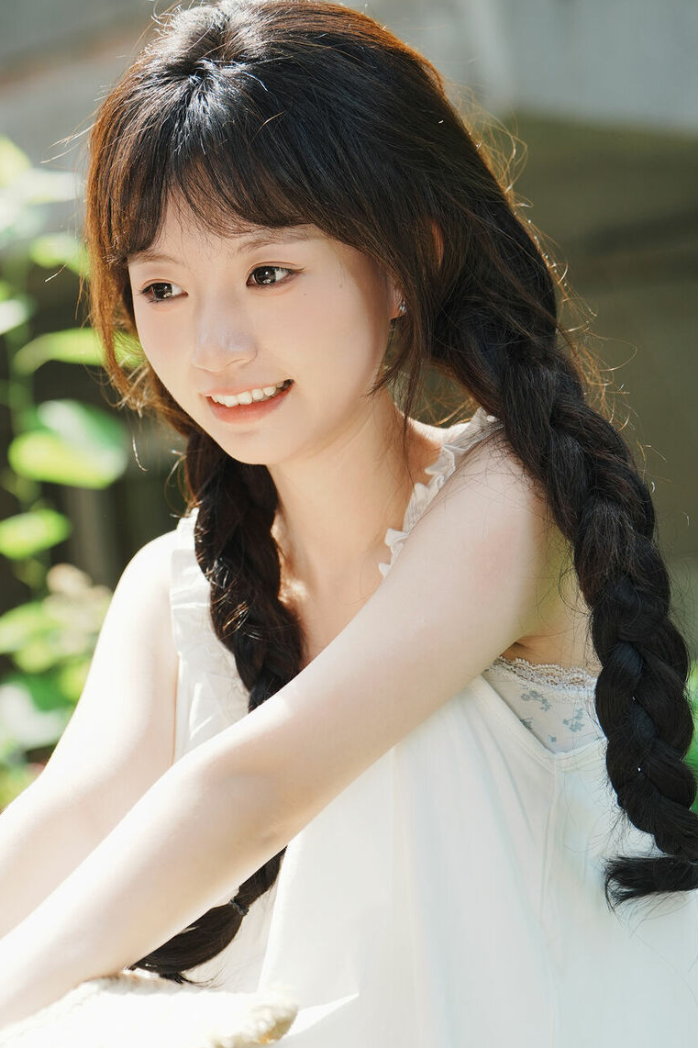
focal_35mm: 109
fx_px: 3171
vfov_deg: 18.7
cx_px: 245
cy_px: 597
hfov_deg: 12.5
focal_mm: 79
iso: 200
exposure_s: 1/500
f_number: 3.5
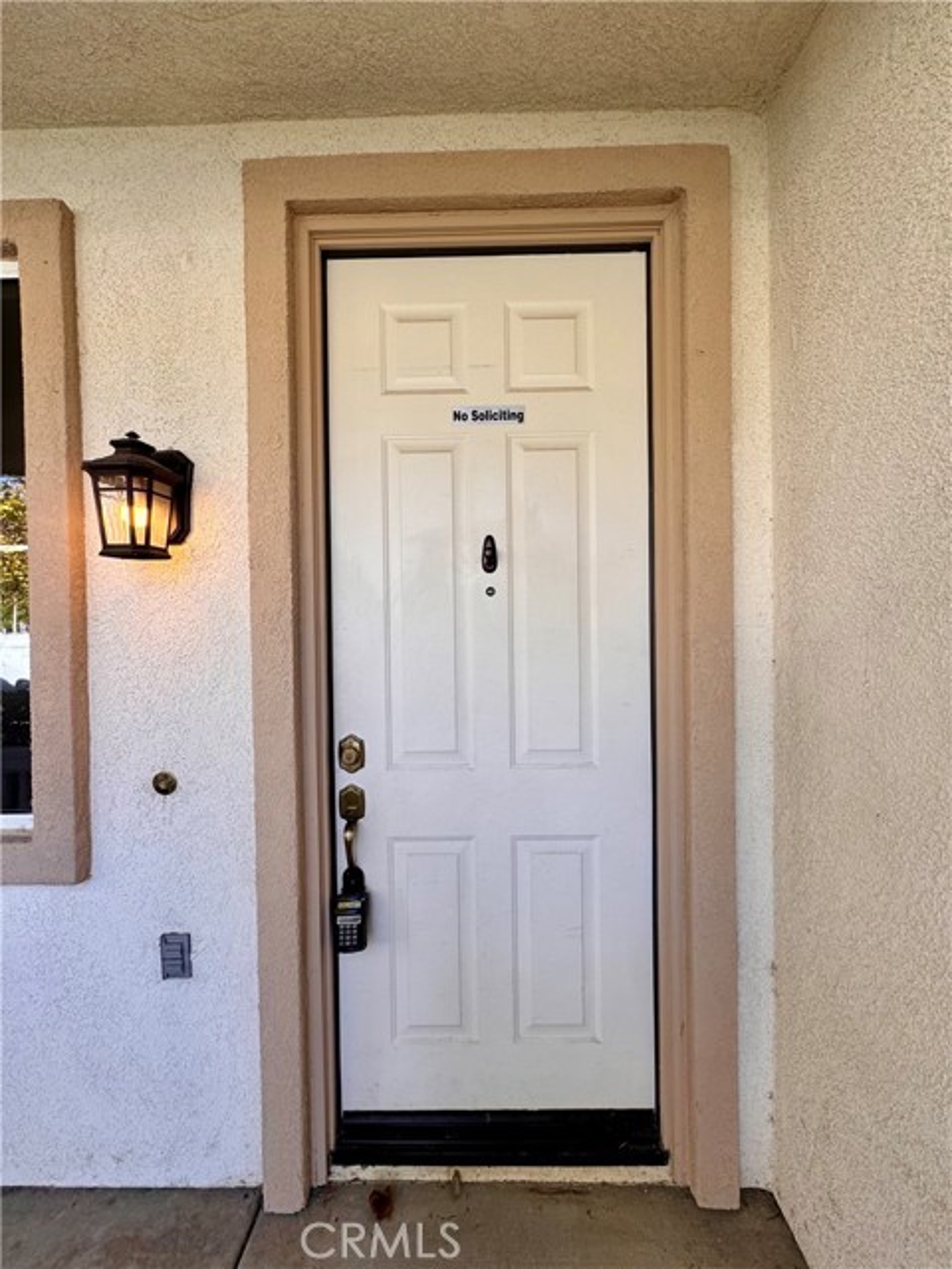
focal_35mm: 14
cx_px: 476
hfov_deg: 85.7
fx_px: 513
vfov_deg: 102.1
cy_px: 634
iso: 40
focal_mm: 2.22
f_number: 2.2
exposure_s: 1/217
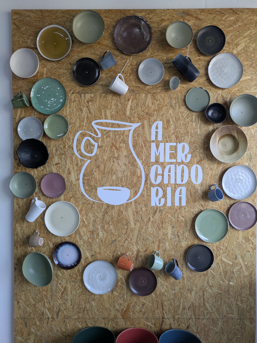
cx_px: 128
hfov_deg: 54.9
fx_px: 247
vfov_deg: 69.4
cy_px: 172
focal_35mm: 25
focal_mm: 5.43
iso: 191
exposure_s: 1/453
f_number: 1.89
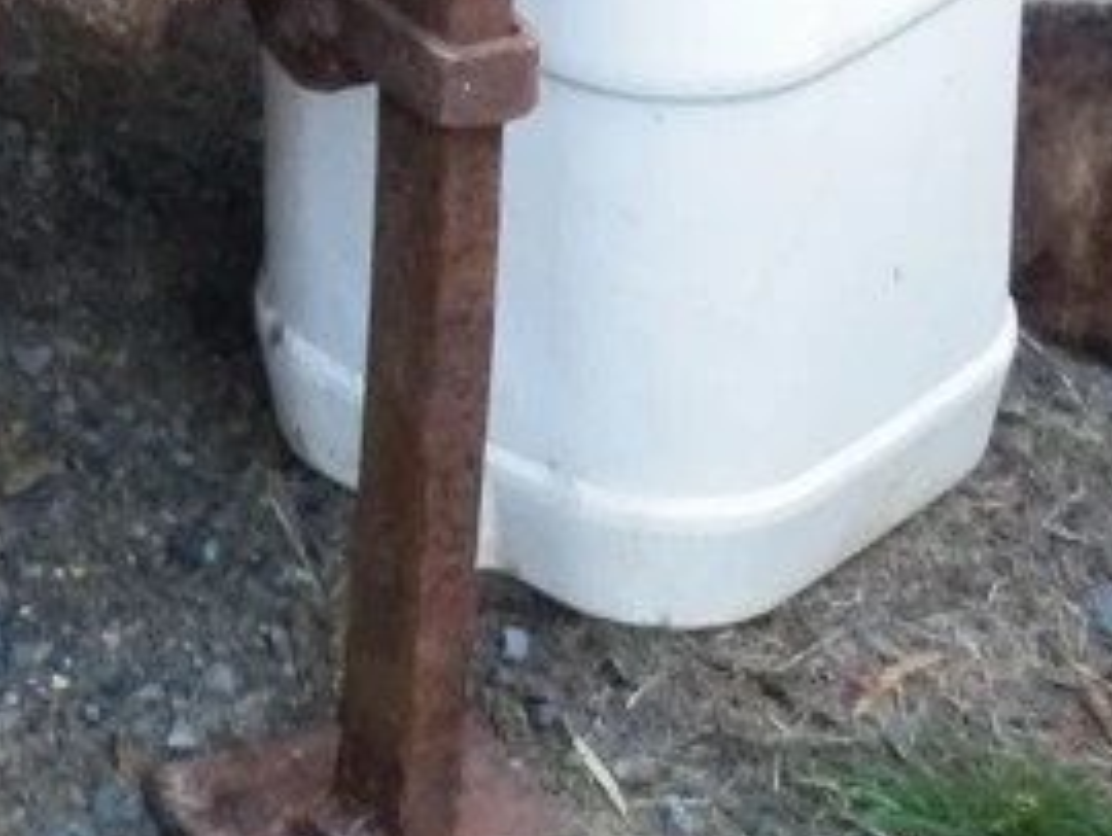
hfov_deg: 10.6
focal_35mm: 179
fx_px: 5755
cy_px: -820
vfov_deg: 7.9
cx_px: -610
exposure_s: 1/40
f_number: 4
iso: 640
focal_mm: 7.4
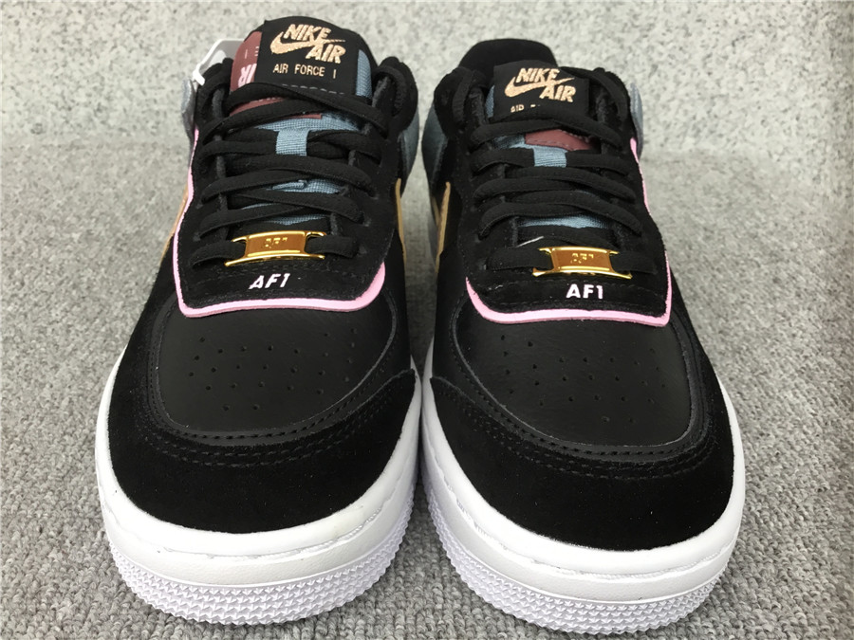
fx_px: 765
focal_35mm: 31
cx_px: 427
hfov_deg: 58.4
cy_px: 320
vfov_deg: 45.4
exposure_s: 1/33
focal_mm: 3.3
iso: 25
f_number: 2.4
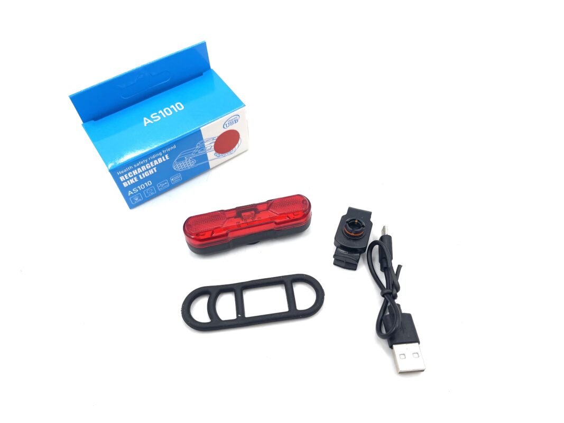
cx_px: 282
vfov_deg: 53.1
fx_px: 424
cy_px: 212
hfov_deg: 67.3
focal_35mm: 26
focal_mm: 5.1
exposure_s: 1/945
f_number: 1.6
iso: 32
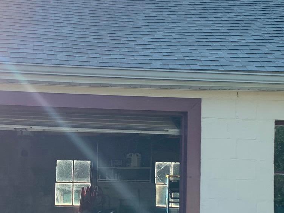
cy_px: 161
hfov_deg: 27.3
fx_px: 582
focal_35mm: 71
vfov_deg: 20.5
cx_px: 103
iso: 25
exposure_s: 1/664
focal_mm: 4.25
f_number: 1.8
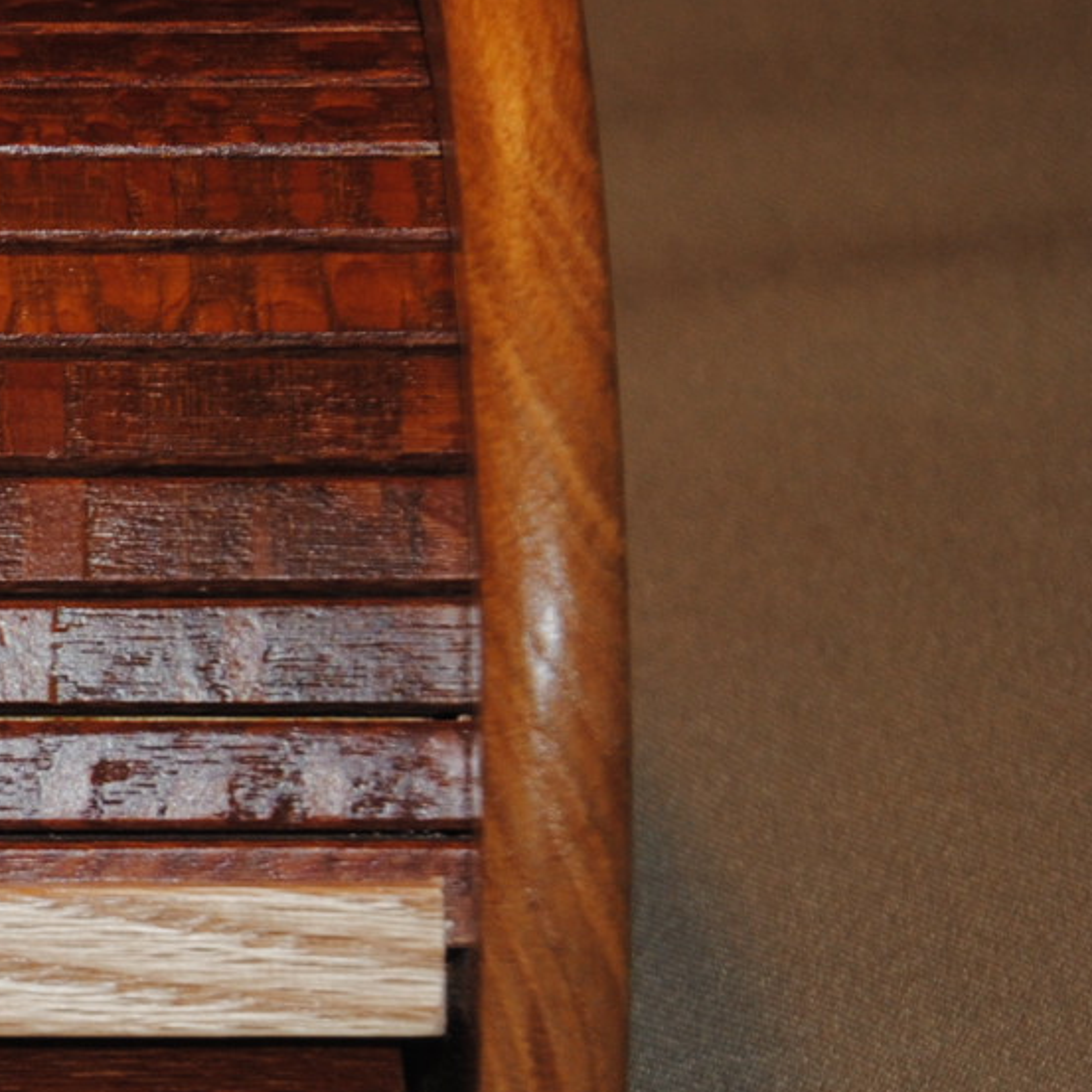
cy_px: 632
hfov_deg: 5.9
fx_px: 10368
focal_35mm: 290
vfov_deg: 6.0
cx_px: -711
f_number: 5
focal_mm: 65
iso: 200
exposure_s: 1/60
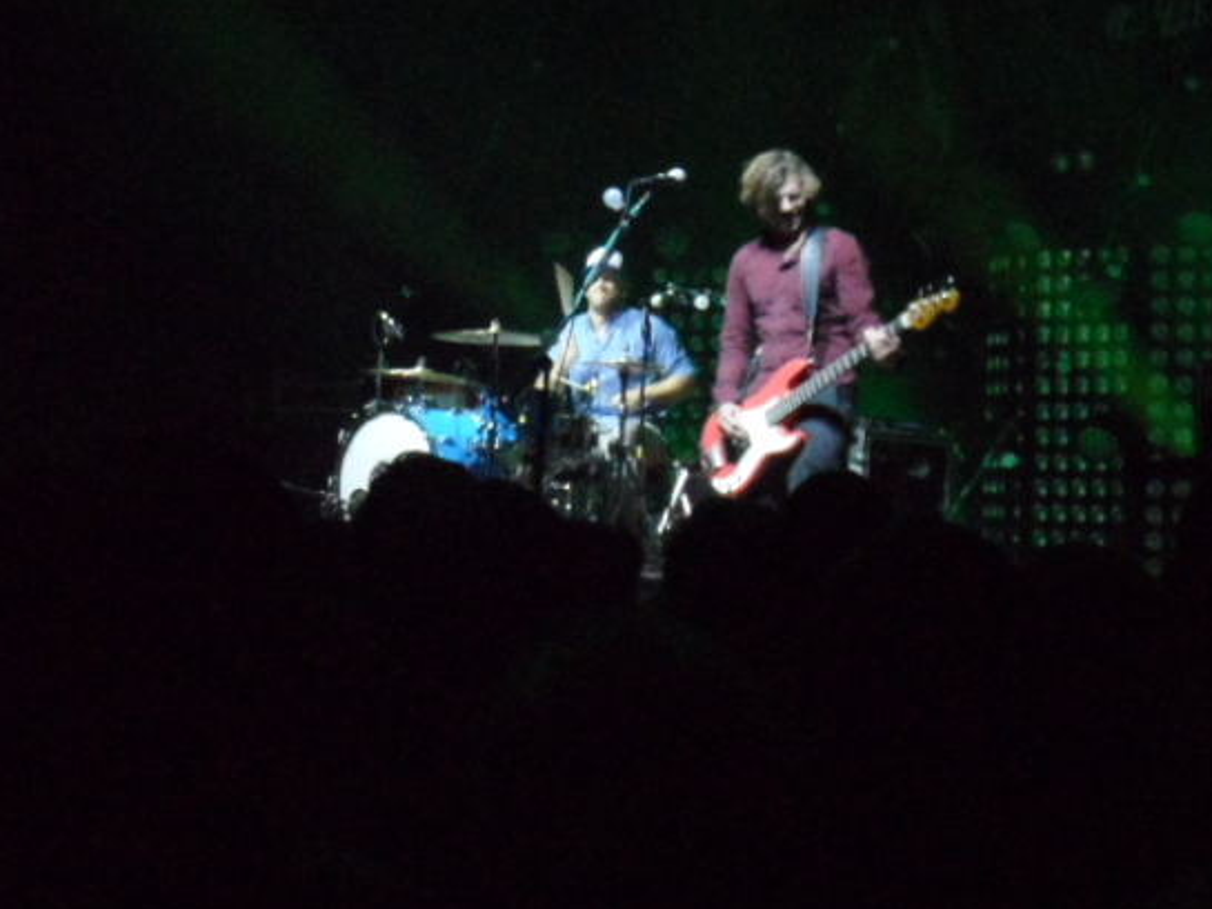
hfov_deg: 20.6
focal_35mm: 94
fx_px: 3292
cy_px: 298
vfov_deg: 15.7
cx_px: 231
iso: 800
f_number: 3.8
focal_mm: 8.2
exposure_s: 1/45
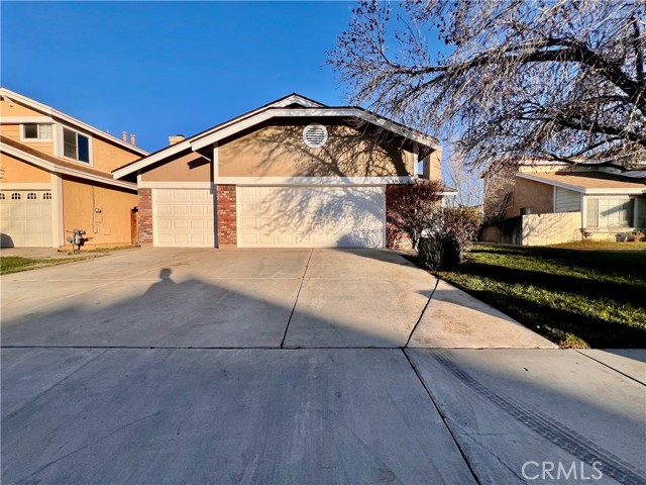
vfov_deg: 89.9
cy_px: 242
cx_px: 323
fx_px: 243
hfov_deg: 106.2
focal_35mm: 13
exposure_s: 1/1845
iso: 32
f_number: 1.8
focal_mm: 1.57
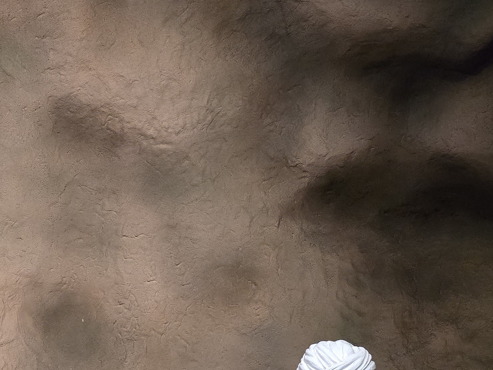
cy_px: 280
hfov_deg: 28.5
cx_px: 69
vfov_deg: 22.0
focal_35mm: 66
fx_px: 940
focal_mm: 6.3
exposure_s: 1/100
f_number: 1.7
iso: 2000
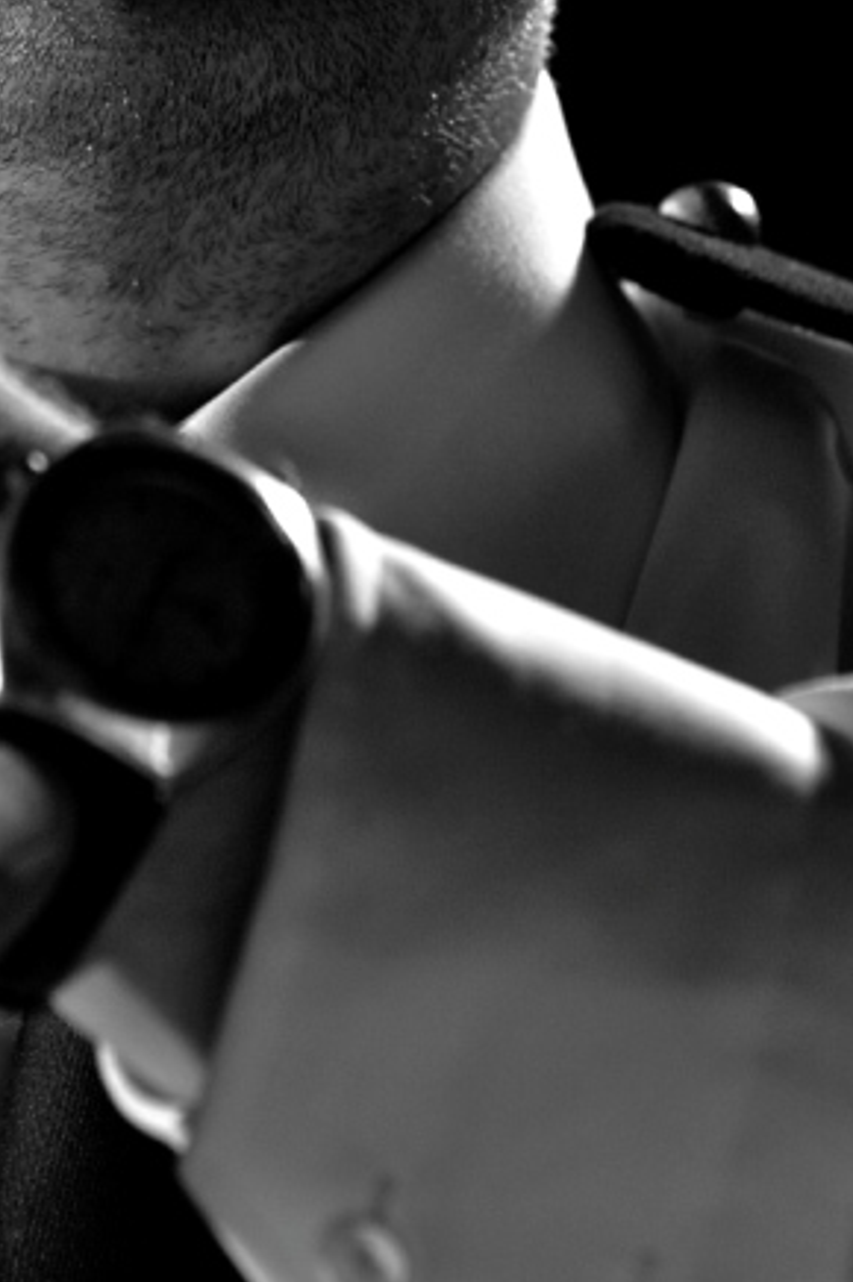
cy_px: -144
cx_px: 328
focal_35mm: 409
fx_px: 14559
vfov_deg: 5.0
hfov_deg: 3.4
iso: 200
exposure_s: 1/25
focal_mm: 116
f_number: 5.6
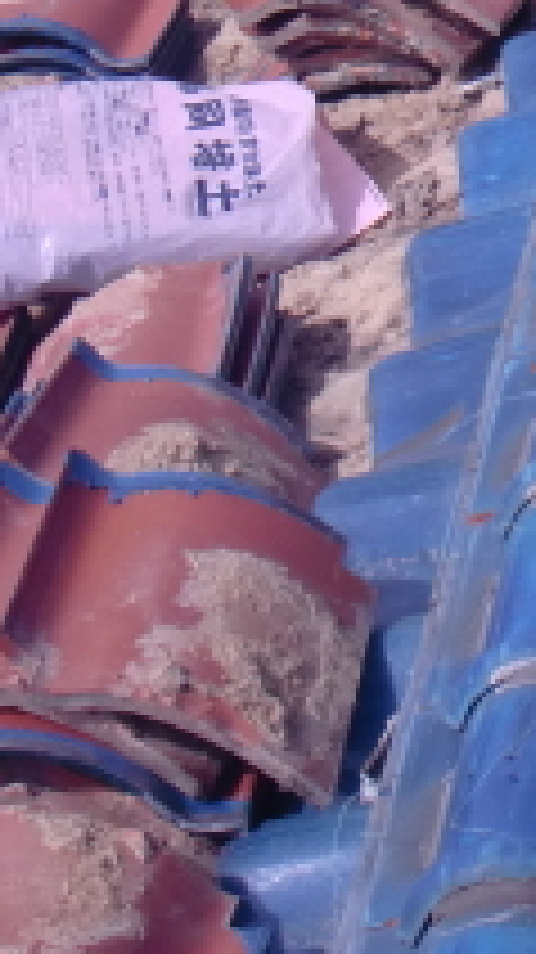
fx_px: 3163
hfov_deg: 9.2
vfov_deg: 16.8
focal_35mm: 125
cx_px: 982
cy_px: 32
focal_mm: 6.66
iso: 64
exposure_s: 1/500
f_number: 3.9
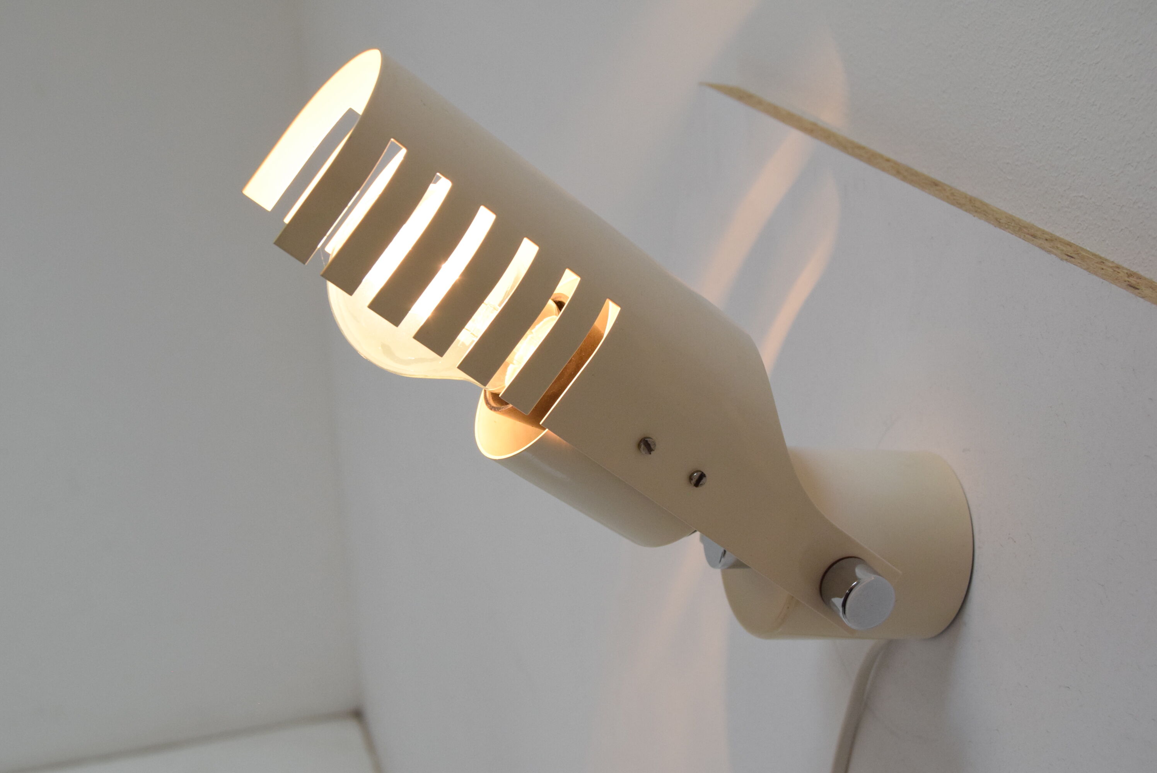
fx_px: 1544
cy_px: 386
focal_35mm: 48
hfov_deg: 41.1
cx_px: 578
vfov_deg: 28.1
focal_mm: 32
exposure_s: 1/200
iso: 1600
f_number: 7.1
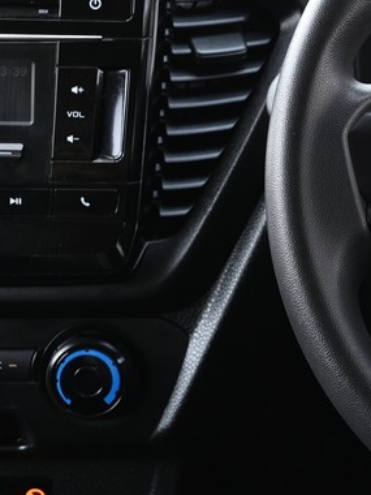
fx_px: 1829
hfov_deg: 11.0
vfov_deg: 15.4
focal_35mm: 128
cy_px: 148
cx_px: 625
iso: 250
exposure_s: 1/30
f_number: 7.1
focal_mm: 46
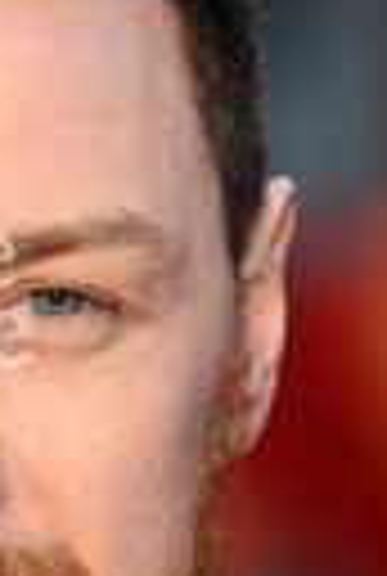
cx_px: -65
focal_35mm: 936
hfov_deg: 1.5
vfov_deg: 2.2
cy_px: 567
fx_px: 15011
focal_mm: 200
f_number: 4.5
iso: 320
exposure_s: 1/200
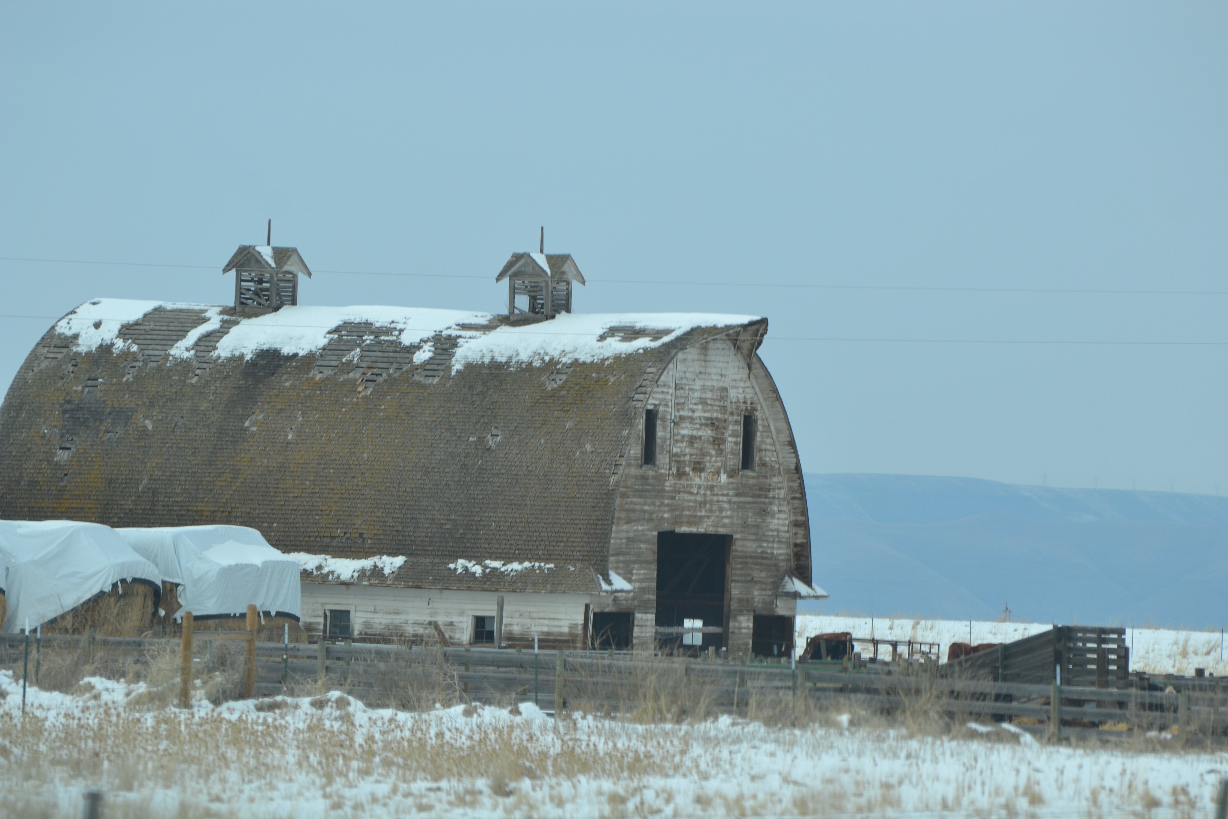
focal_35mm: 278
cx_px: 614
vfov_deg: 5.0
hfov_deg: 7.4
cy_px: 410
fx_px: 9465
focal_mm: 185
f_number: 5.6
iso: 220
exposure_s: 1/500
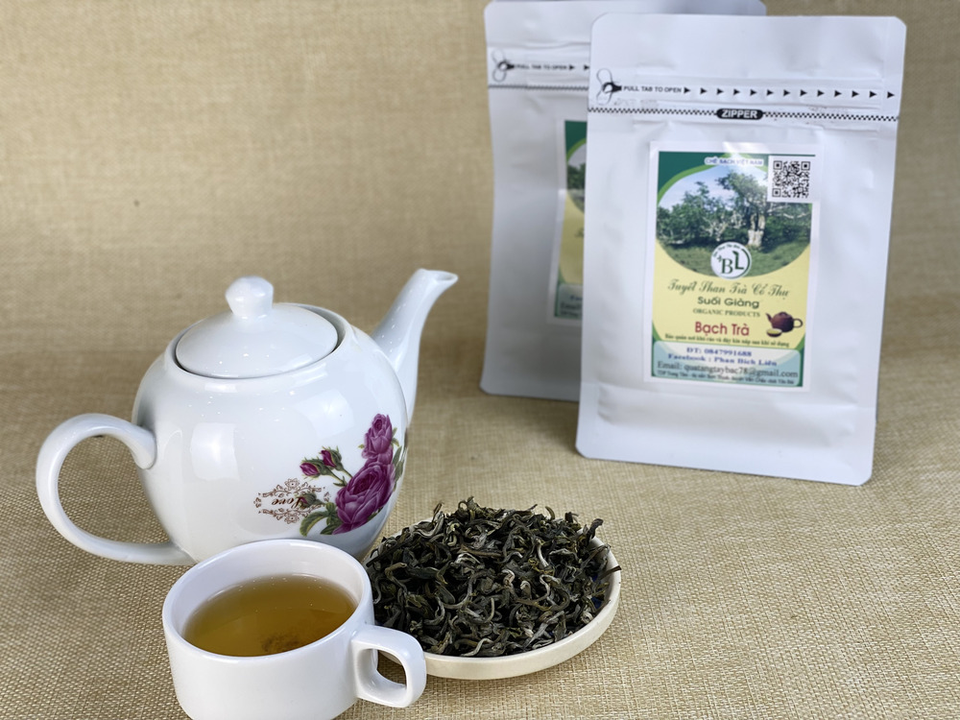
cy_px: 360
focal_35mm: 52
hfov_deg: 36.8
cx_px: 480
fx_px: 1442
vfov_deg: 28.0
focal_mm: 6
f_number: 2
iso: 32
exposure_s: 1/100
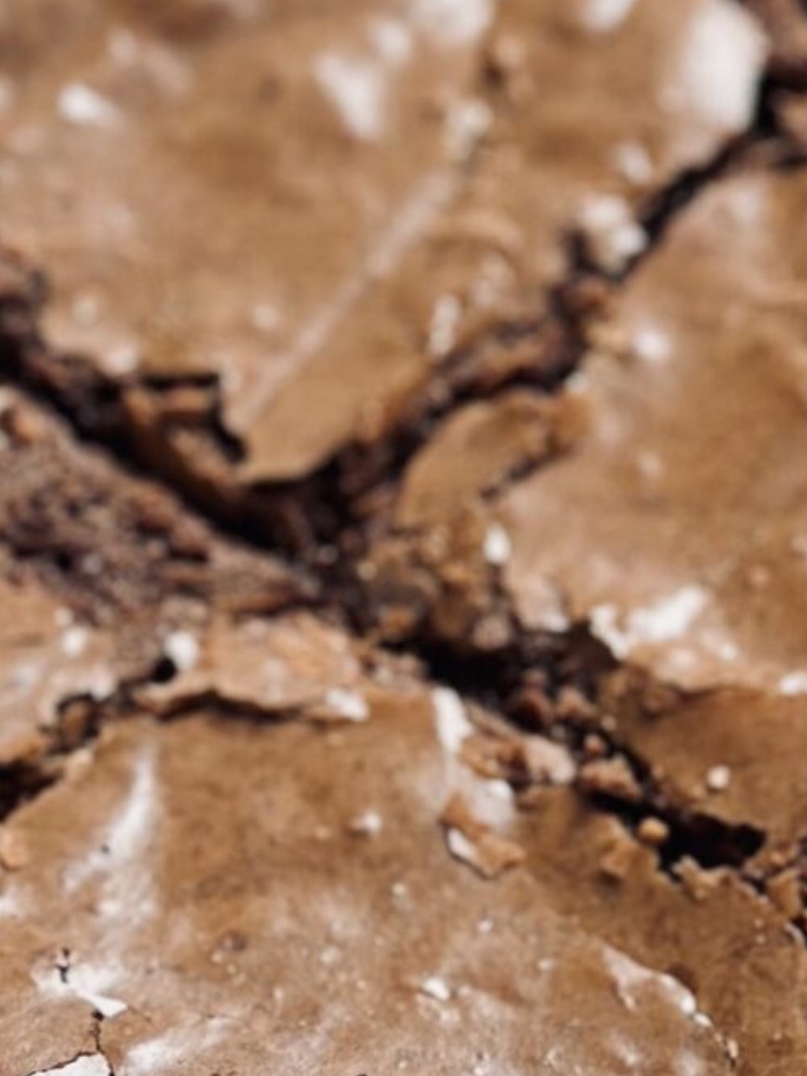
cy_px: 460
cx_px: 1476
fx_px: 5751
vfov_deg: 10.7
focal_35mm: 185
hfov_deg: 7.8
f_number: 1.78
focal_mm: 6.86
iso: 125
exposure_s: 1/121
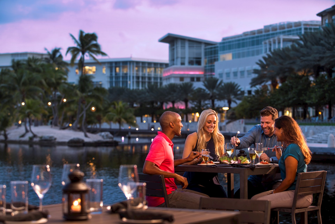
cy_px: 112
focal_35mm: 85
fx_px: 791
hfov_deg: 23.9
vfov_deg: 16.1
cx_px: 168
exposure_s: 1/40
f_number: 4
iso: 400
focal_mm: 85
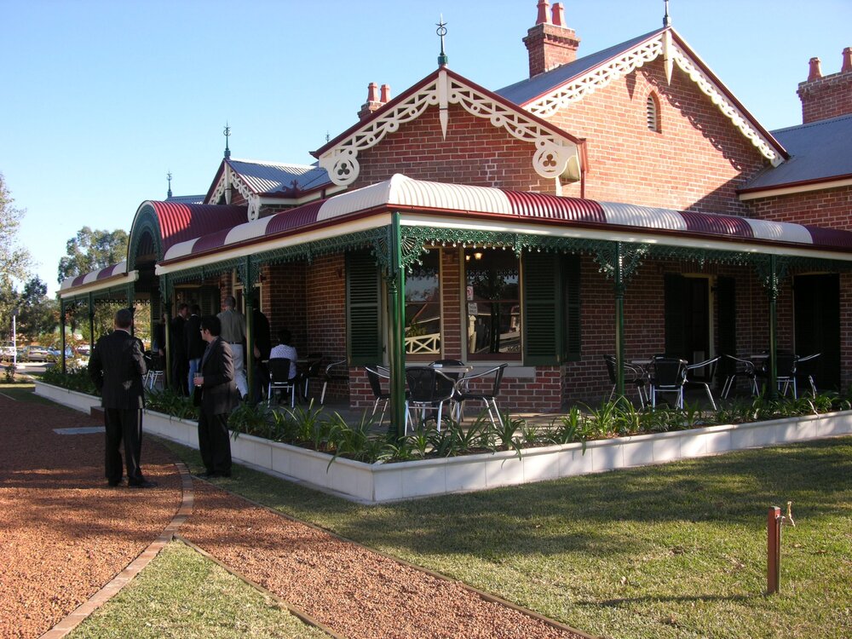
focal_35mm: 35
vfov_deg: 40.7
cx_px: 426
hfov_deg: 52.6
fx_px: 861
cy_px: 320
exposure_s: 1/137
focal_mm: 8.9
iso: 50
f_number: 4.5
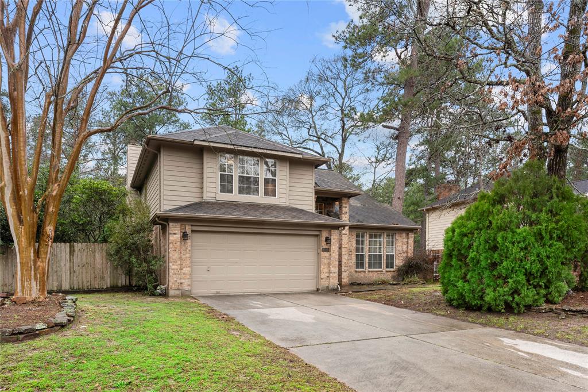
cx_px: 294
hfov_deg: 73.8
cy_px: 196
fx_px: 392
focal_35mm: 24
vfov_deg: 53.1
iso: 100
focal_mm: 24
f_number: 8
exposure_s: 1/13
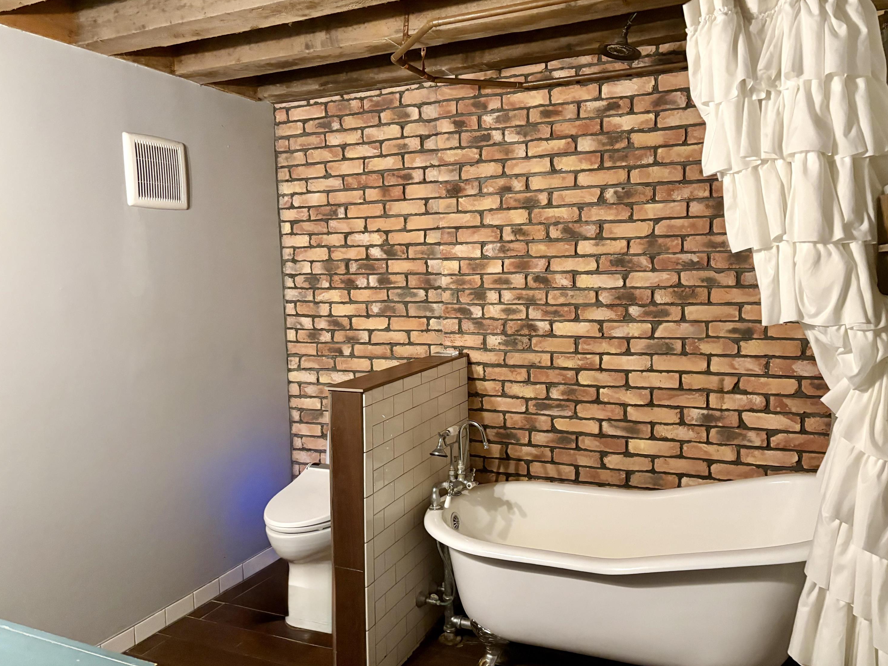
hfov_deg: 65.3
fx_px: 693
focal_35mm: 27
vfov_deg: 51.4
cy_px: 328
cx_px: 458
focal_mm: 5.96
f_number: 1.6
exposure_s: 1/30
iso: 500
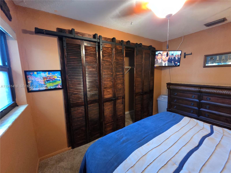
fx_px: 87
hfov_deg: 106.2
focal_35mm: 13
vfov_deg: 89.9
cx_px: 116
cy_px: 86
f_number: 2.2
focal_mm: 2.2
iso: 1250
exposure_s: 1/24
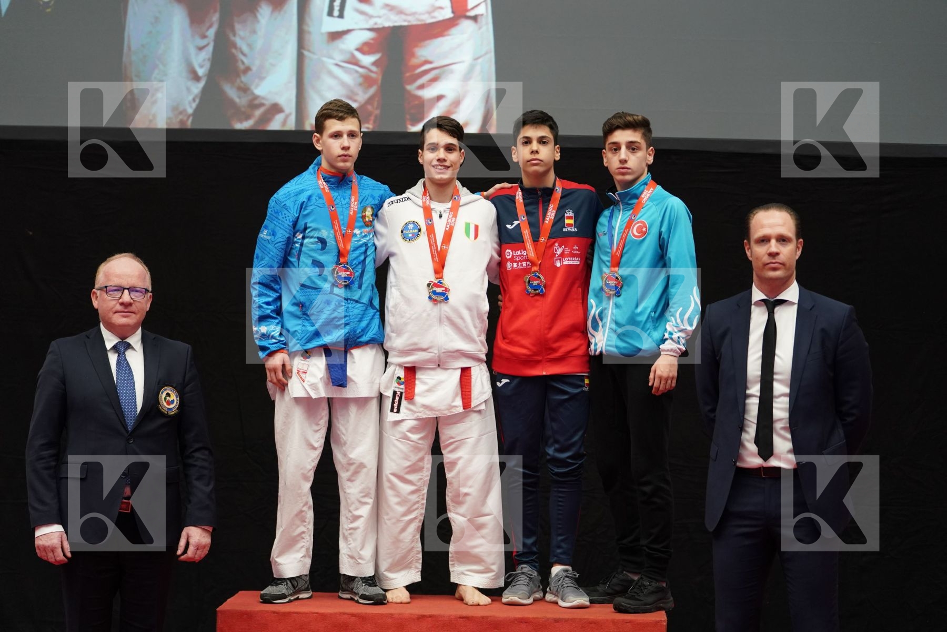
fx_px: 2525
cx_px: 474
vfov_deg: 14.3
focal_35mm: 96
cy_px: 316
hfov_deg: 21.2
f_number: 2.8
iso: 2000
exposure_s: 1/500
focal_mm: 96
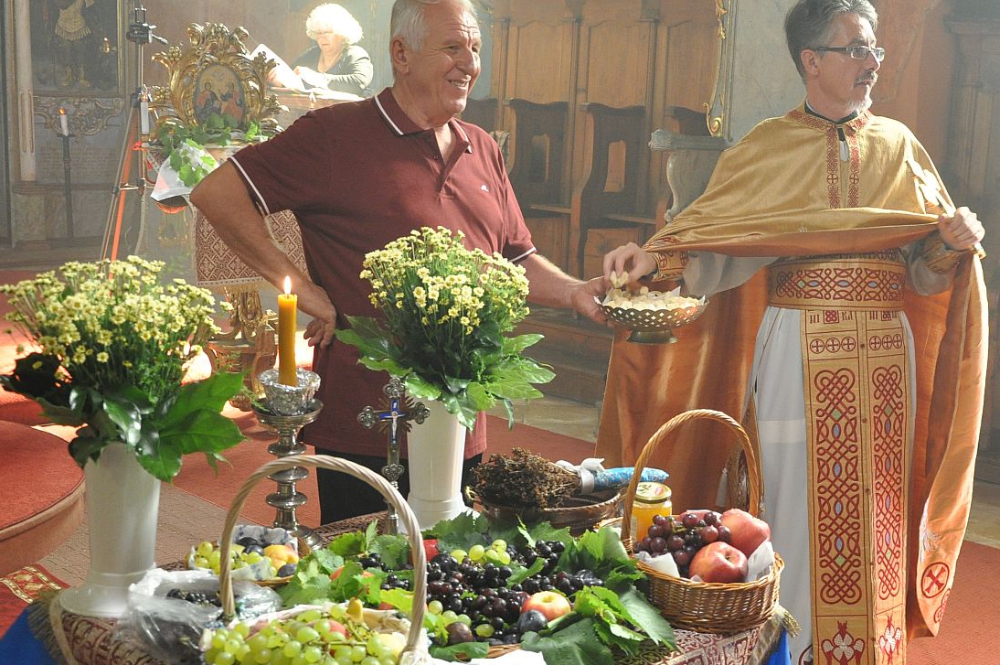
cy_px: 341
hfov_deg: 37.7
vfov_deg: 26.0
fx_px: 1438
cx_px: 705
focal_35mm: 52
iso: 800
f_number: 3.8
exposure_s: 1/40
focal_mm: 21
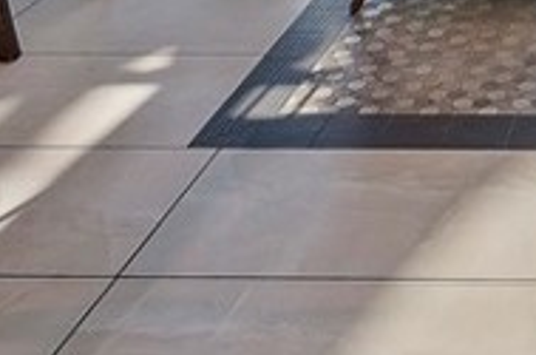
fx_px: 1129
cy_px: -558
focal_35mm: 76
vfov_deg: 12.7
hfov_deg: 23.9
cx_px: 669
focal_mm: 14
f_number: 10
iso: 500
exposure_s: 1/200
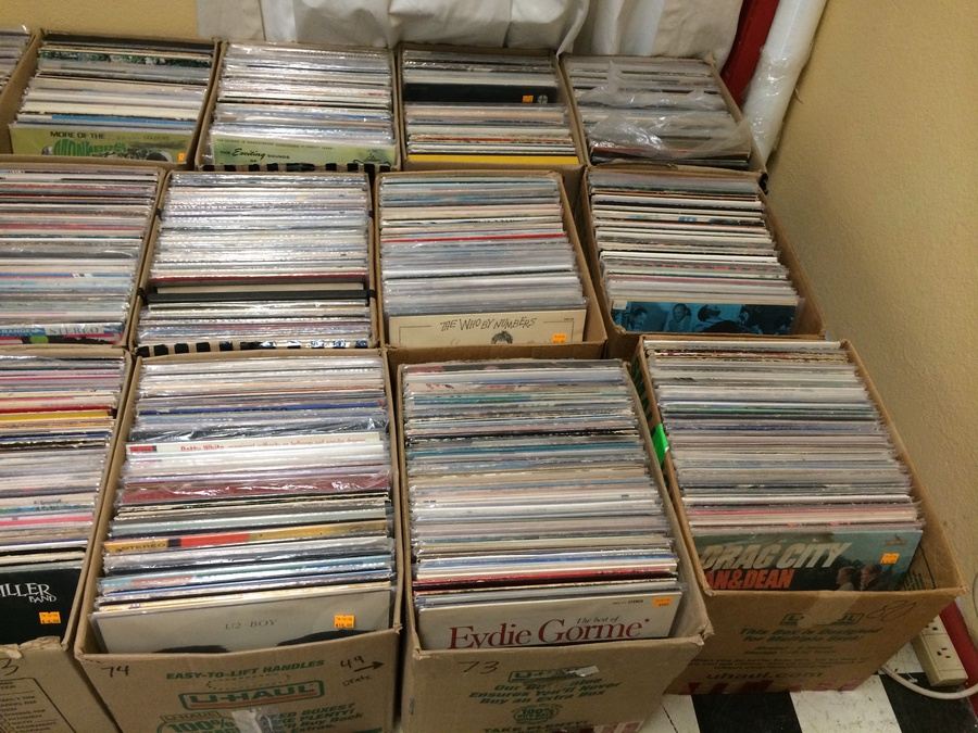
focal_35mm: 30
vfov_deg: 46.8
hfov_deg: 60.0
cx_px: 489
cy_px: 366
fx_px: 848
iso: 200
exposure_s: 1/30
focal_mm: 4.12
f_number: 2.2
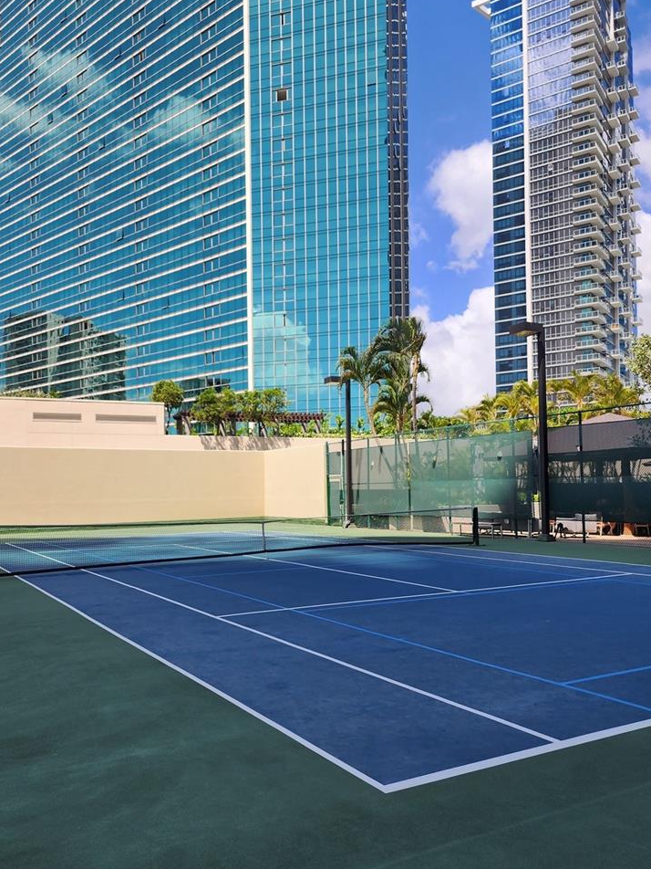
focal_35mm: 29
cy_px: 464
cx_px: 293
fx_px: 727
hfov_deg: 48.2
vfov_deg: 61.6
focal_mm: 6.4
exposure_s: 1/814
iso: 12
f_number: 1.8
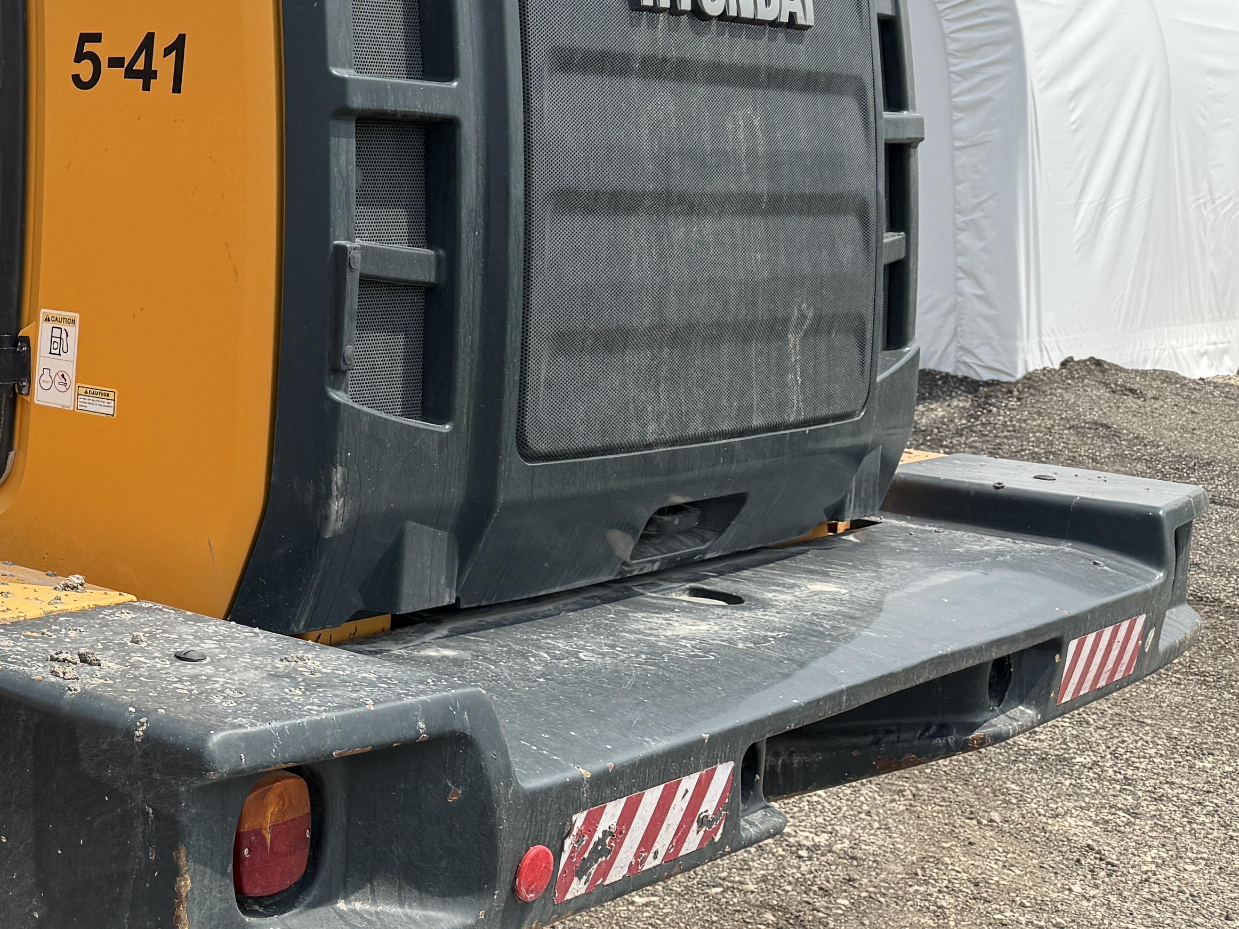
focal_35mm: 59
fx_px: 2112
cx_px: -223
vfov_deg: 24.6
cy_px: 267
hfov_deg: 28.7
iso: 80
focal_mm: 6.76
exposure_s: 1/4405
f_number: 1.78
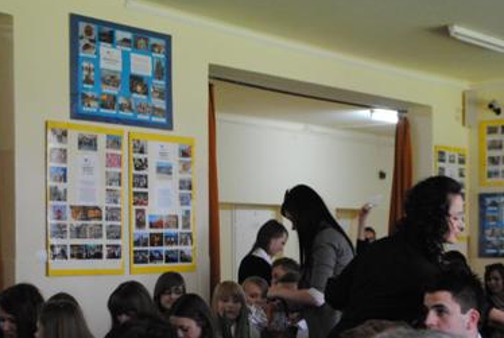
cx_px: 332
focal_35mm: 77
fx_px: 1080
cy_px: 262
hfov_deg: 26.1
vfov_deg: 17.7
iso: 900
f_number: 4.5
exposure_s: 1/30
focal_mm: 30
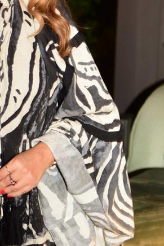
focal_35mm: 143
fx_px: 976
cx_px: -5
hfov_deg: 9.5
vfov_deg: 14.3
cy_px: 46
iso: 1250
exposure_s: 1/25
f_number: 2.8
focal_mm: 52
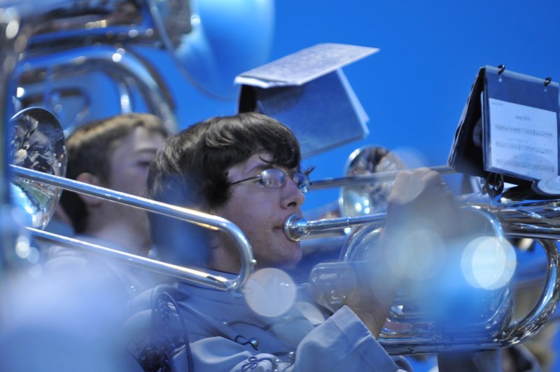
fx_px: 4660
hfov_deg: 6.9
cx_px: 280
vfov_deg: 4.6
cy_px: 186
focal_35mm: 300
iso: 1600
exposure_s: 1/160
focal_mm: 200
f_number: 2.8
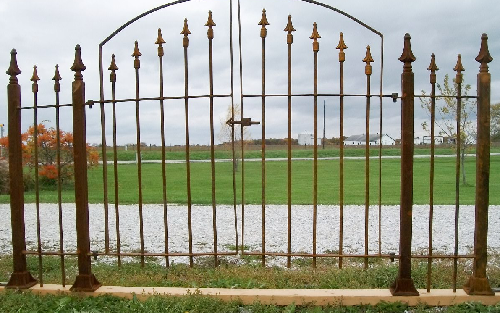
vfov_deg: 31.3
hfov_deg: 48.2
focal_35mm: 41
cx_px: 254
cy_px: 150
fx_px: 559
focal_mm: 6
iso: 80
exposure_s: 1/320
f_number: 4.8
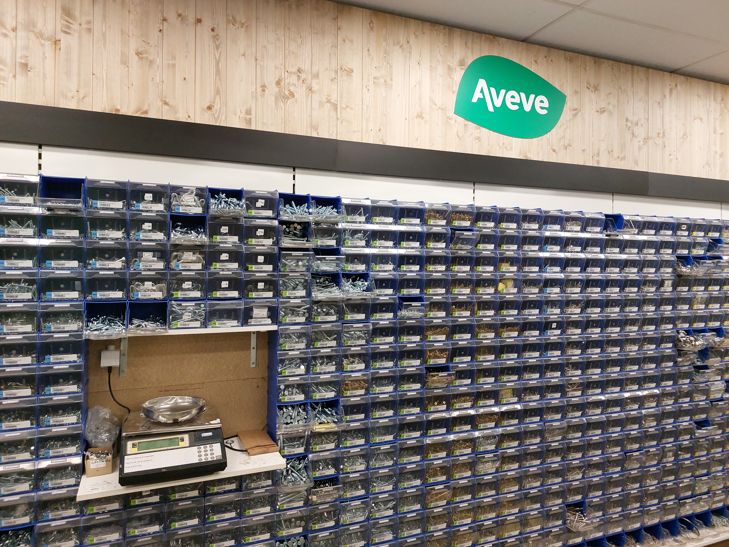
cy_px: 274
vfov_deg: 56.8
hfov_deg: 71.6
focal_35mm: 24
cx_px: 364
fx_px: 505
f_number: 1.8
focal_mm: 5.23
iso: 320
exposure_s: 1/100
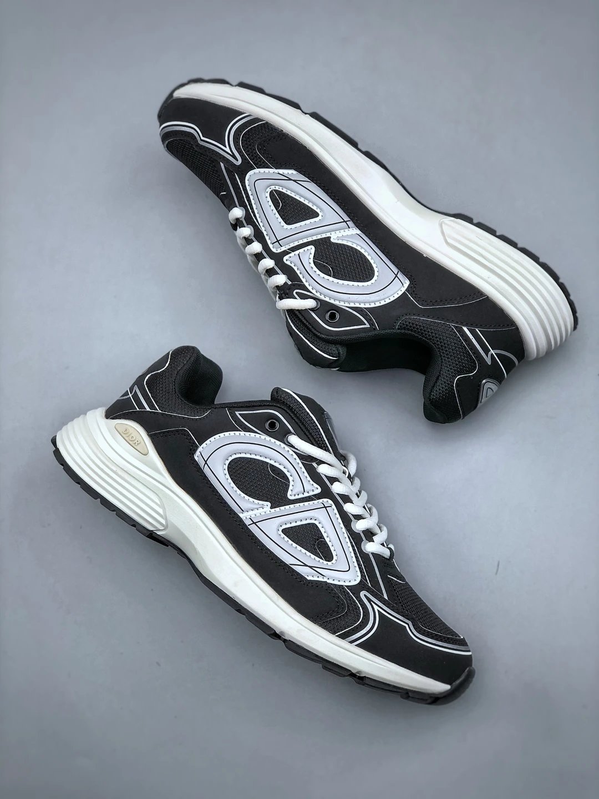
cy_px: 400
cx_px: 300
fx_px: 1315
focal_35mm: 57
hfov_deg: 25.7
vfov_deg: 33.8
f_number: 2.8
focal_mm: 6.6
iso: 20
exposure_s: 1/50
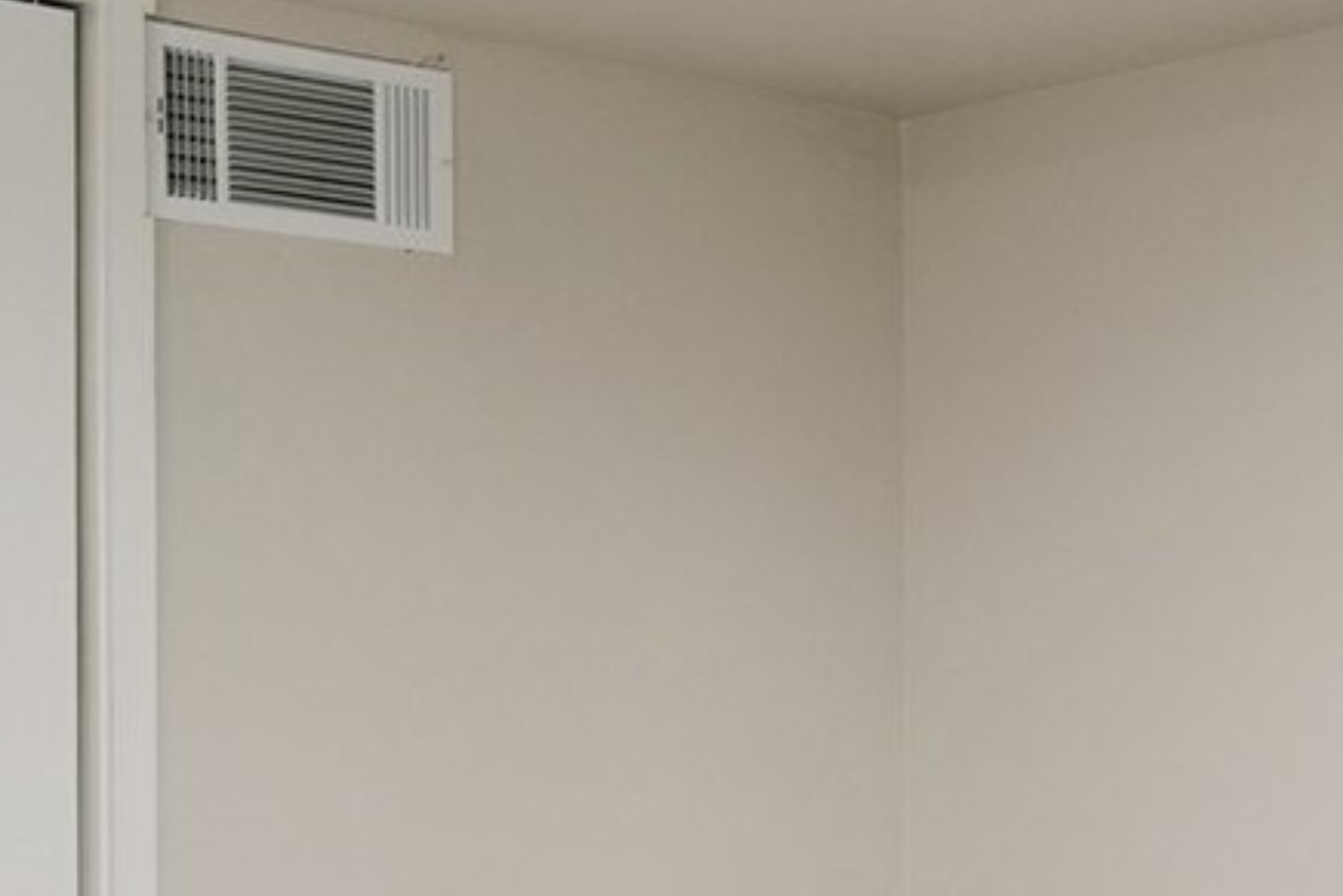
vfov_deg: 19.2
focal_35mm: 70
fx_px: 2612
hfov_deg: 25.6
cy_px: 747
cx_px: 1651
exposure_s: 1/15
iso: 200
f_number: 6.3
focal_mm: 10
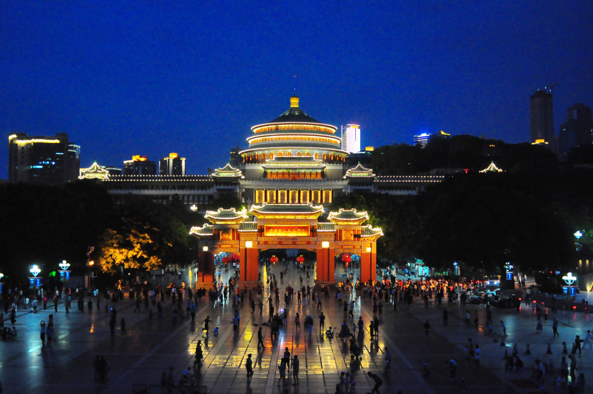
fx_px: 592
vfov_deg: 36.8
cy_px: 197
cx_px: 296
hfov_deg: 53.2
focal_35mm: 36
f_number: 2.8
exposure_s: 1/100
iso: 2800
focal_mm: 24
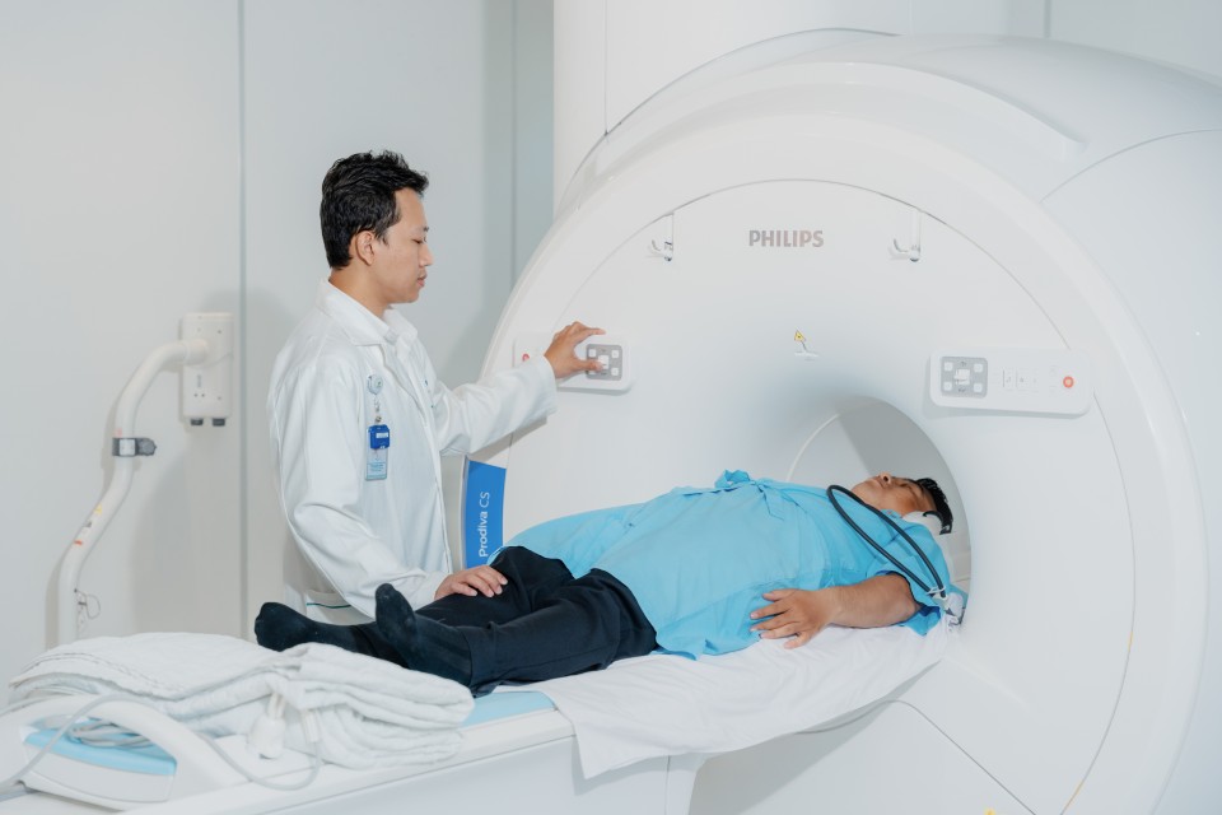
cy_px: 408
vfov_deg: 22.5
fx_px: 2050
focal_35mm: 60
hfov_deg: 33.2
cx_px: 611
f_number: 3.5
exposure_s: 1/160
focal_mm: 60.4
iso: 500
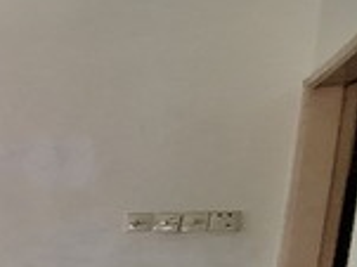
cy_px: 314
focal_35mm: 55
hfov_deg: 18.1
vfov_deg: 24.3
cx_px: -397
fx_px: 567
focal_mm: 1.74
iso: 200
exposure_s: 1/50
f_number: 2.2
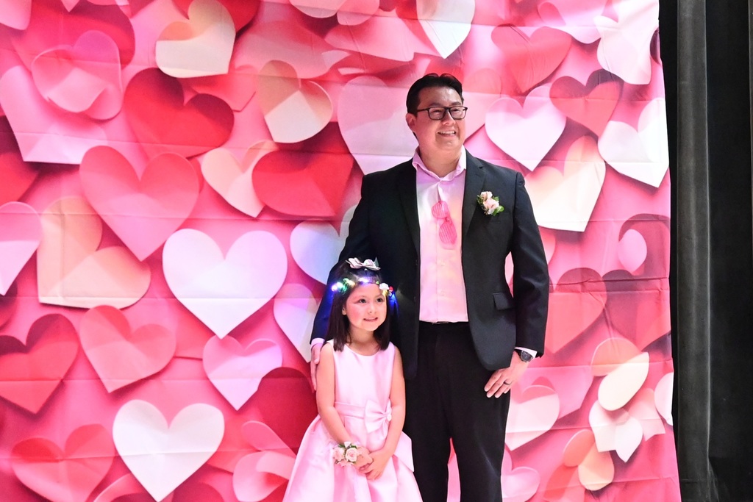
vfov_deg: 56.2
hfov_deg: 77.3
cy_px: 251
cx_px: 376
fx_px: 471
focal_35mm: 22
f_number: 1.7
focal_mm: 15
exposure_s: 1/80
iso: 3200
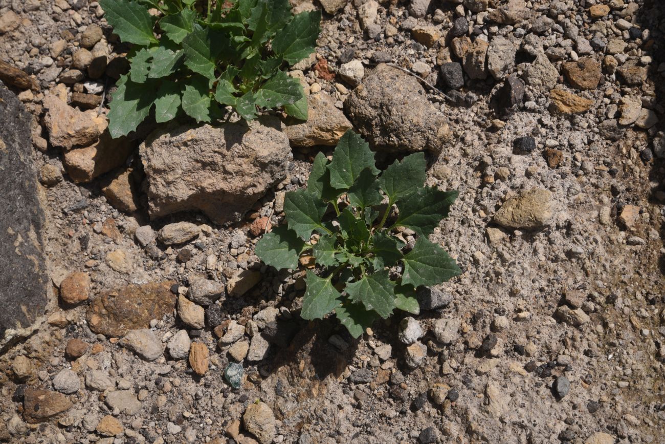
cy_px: 222
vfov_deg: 24.2
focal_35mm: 56
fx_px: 1034
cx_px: 332
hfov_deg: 35.6
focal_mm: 56
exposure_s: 1/125
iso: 125
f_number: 16
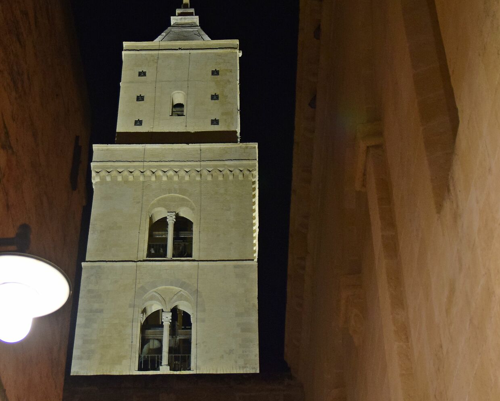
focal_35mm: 71
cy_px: 214
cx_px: 187
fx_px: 1051
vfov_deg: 21.6
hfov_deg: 26.7
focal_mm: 26
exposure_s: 1/60
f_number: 3.2
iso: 1000
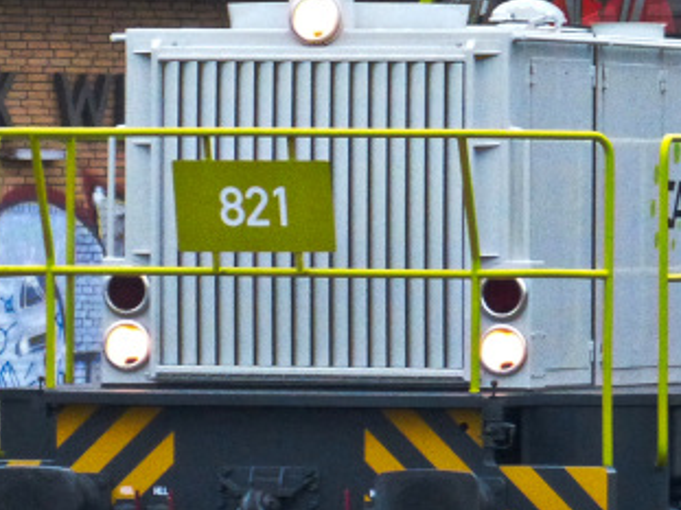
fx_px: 11524
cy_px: 471
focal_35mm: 586
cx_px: 302
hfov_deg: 3.4
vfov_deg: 2.5
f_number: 3.7
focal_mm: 27.3
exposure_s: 1/320
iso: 500
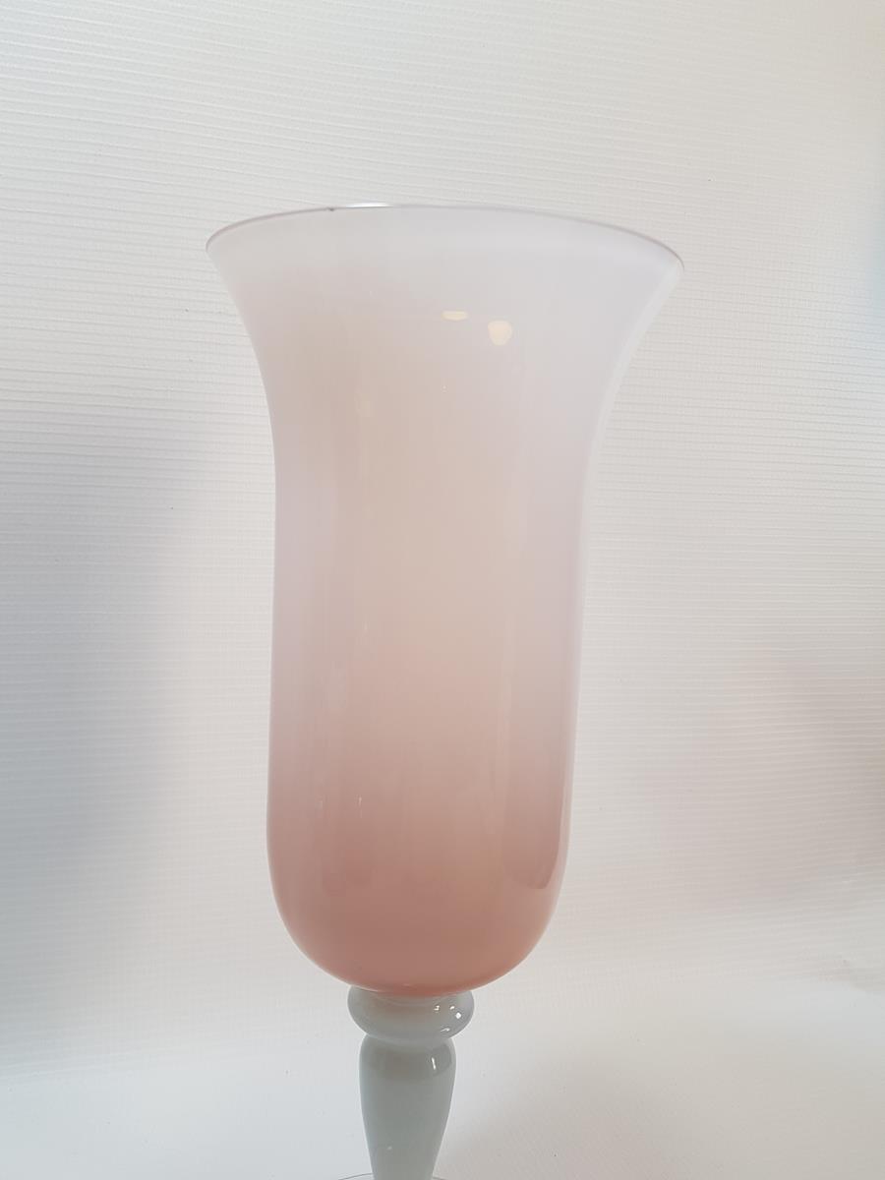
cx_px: 442
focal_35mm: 26
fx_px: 886
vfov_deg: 67.3
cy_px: 590
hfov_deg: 53.1
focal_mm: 4.3
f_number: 1.7
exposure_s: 1/113
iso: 40
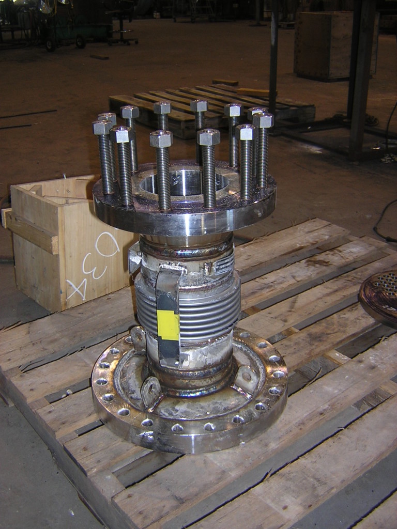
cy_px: 264
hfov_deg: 39.7
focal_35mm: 36
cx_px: 198
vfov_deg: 51.4
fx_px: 550
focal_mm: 4.7
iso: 100
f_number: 2.6
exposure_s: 1/60.1
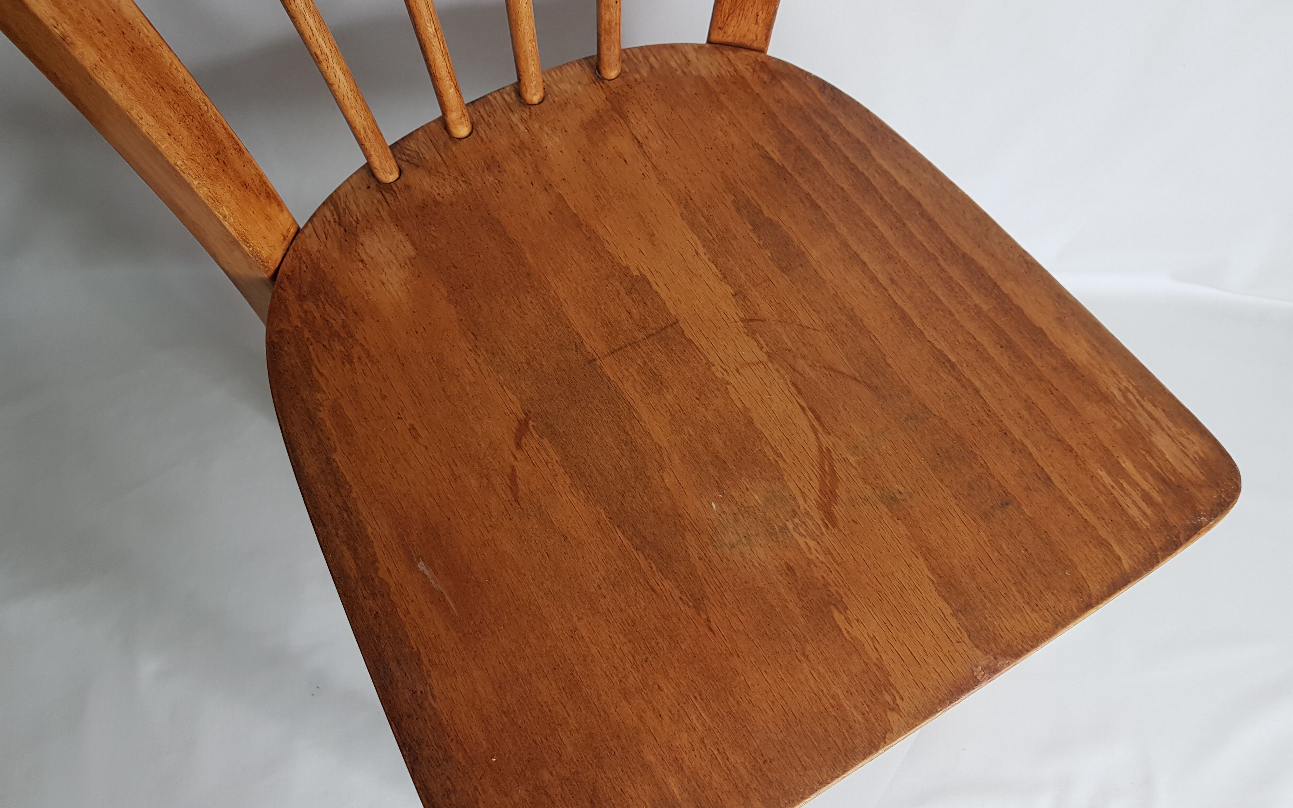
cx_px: 647
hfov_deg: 66.5
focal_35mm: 28
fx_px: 987
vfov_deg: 44.4
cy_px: 465
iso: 64
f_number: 1.7
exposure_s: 1/50
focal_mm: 4.2
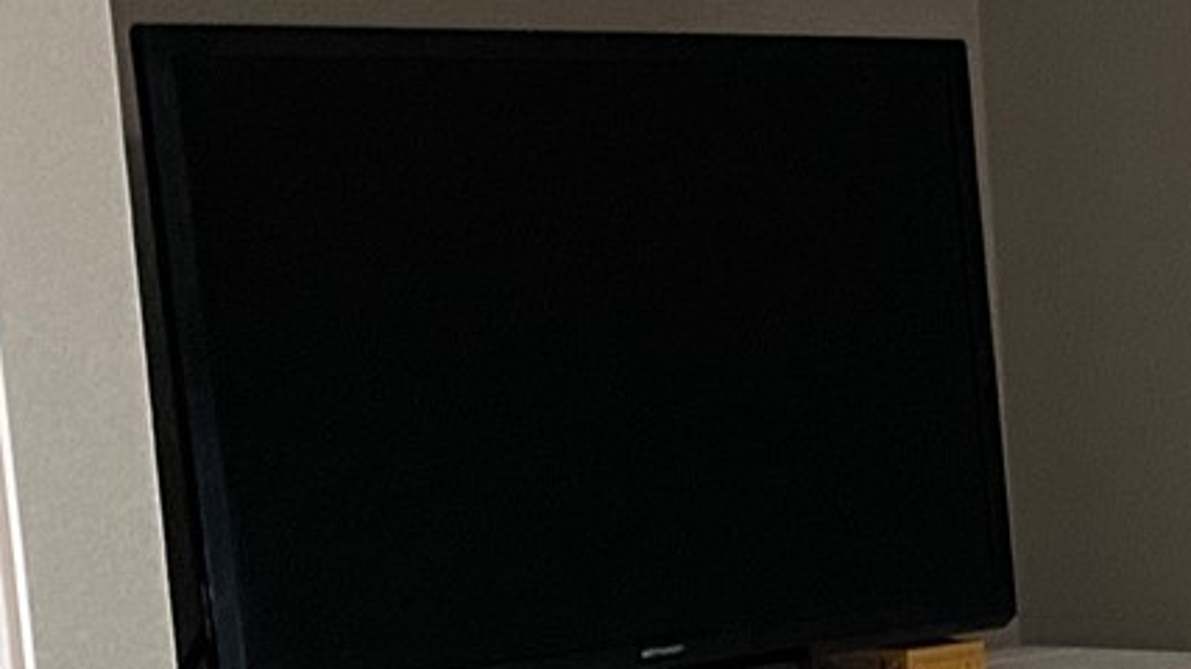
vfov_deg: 8.7
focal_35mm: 136
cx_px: 2170
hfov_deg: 14.0
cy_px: 1068
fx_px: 4294
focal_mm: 4.25
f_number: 1.8
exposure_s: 1/60
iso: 160
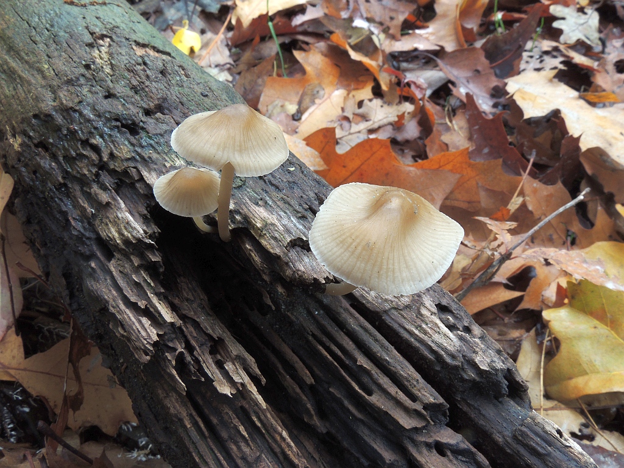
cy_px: 234
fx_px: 631
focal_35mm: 35
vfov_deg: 40.7
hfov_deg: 52.6
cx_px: 312
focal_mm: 6.2
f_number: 8.1
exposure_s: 1/15
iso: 100
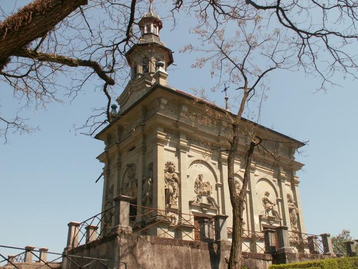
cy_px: 134
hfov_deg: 52.6
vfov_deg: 40.7
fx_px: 362
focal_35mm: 35
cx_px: 179
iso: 50
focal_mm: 5.86
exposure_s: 1/200
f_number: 5.6
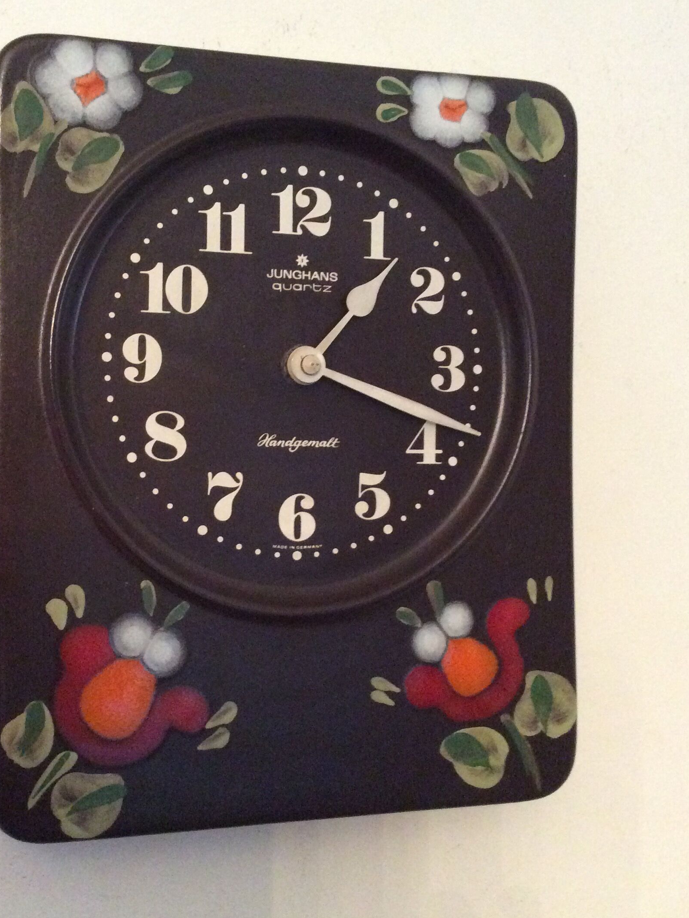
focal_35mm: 39
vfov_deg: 47.8
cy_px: 422
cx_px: 285
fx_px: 1035
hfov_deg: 36.7
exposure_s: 1/17
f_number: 2.4
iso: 500
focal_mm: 3.3
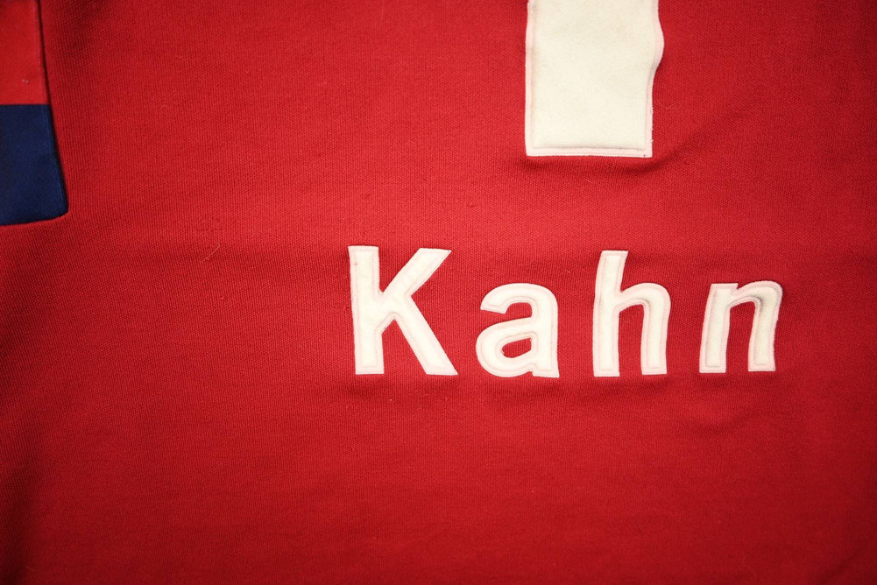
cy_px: 292
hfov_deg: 73.7
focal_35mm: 24
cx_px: 438
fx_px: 585
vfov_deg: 53.2
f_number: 4
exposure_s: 1/125
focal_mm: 24
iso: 200
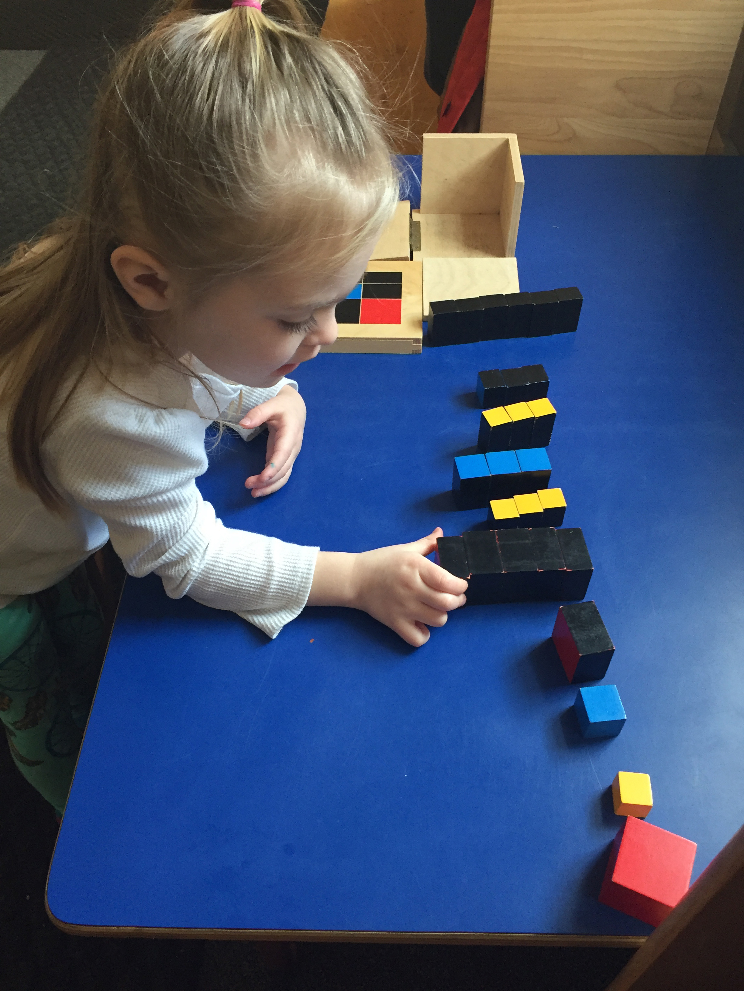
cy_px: 496
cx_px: 372
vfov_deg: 61.7
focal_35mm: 29
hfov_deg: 48.2
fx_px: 831
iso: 125
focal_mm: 4.15
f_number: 2.2
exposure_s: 1/30
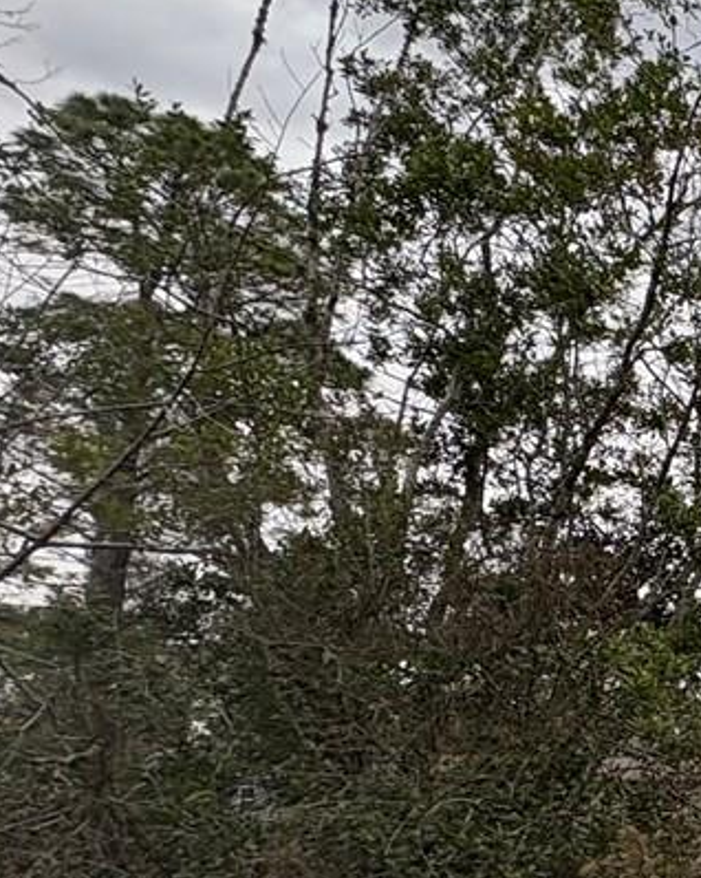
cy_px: 699
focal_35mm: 55
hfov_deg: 16.7
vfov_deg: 33.2
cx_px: 1539
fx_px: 1427
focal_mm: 2.22
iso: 40
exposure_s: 1/187
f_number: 2.2
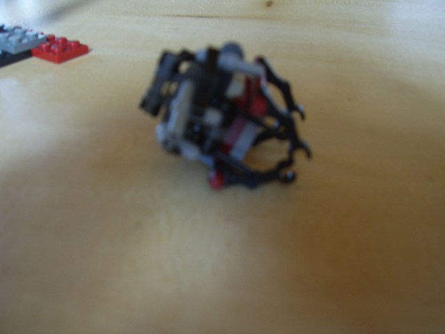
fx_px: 489
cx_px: 222
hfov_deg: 49.0
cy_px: 167
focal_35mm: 38
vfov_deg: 37.7
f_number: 2.8
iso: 92
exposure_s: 1/30
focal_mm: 7.8
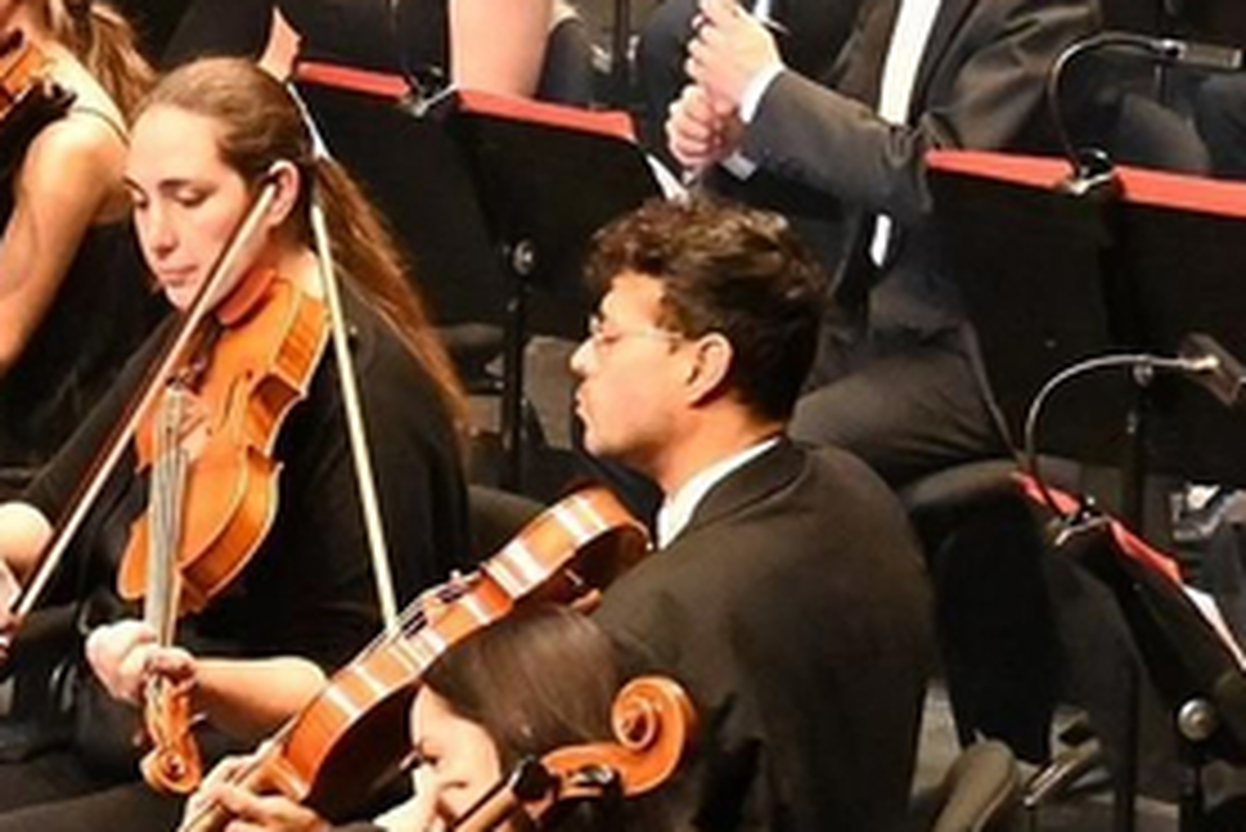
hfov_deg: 4.7
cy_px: 895
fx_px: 14994
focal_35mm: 433
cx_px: -450
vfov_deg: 3.2
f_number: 4.5
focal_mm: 50
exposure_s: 1/60
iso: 5600
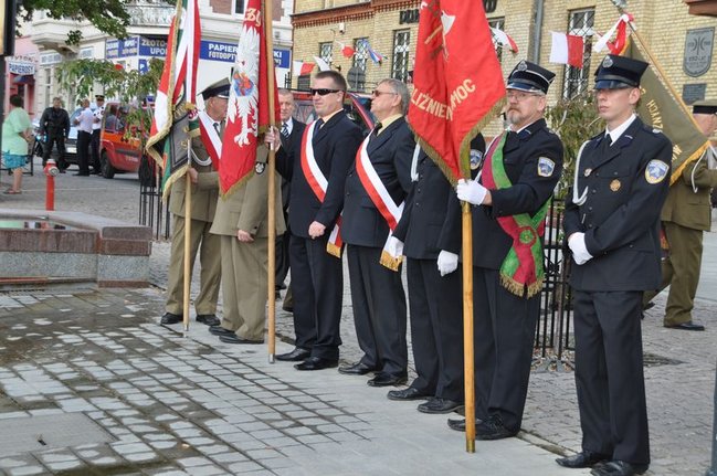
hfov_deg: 30.5
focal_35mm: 66
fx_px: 1313
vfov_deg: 20.6
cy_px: 238
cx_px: 358
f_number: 7.1
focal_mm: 44
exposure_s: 1/200
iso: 200
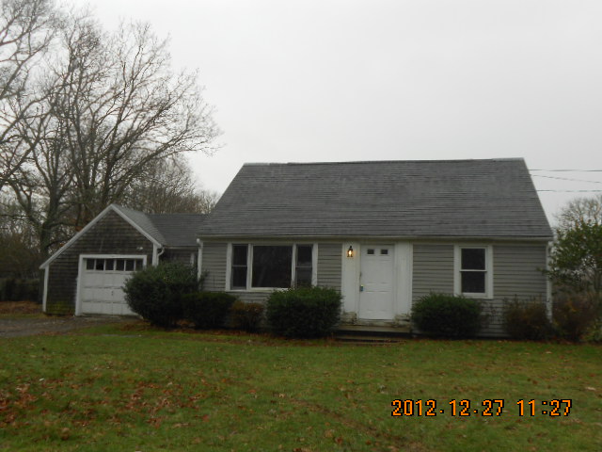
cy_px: 226
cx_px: 301
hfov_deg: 56.8
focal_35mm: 32
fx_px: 557
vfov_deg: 44.2
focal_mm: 5.8
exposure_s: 1/250
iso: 80
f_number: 3.6
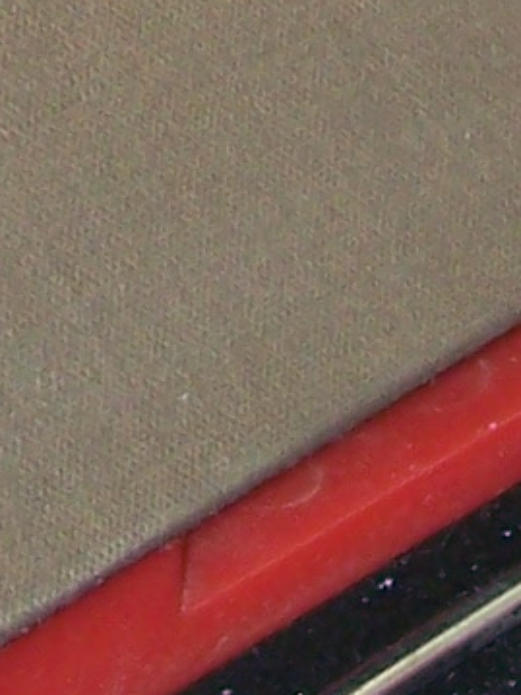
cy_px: -1369
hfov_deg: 3.5
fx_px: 8393
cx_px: -323
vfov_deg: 4.6
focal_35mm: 418
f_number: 3.2
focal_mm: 8.7
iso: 80
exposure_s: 1/80
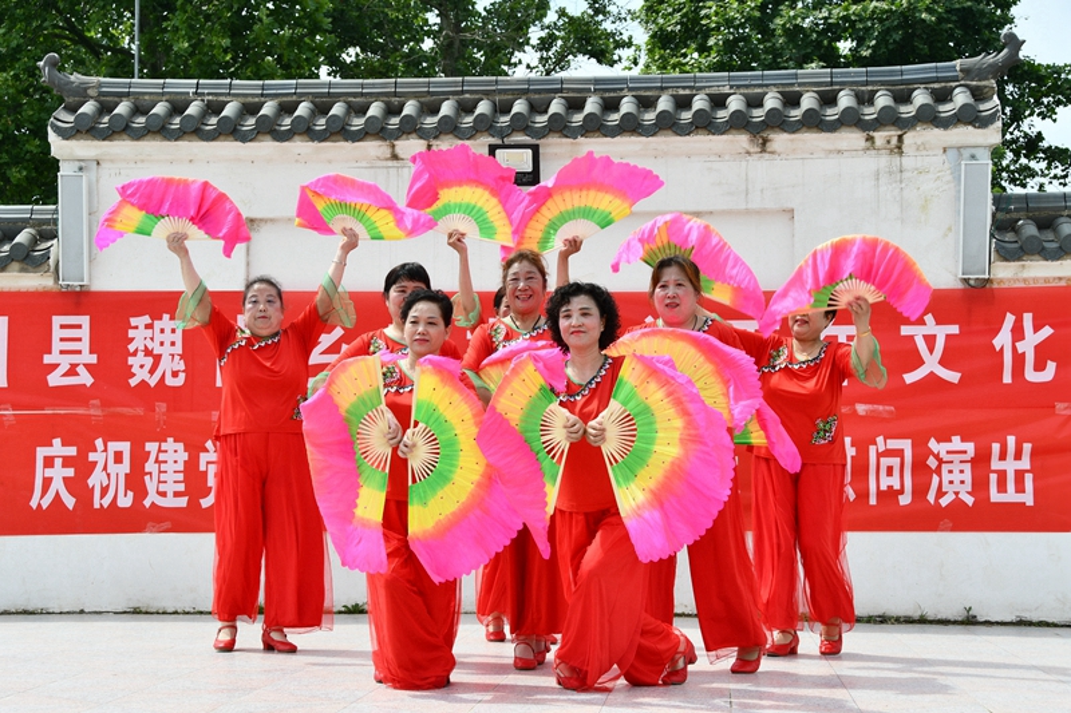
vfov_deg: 20.6
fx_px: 1963
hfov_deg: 30.5
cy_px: 356
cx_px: 536
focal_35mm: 66
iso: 100
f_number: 8
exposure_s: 1/250
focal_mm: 44
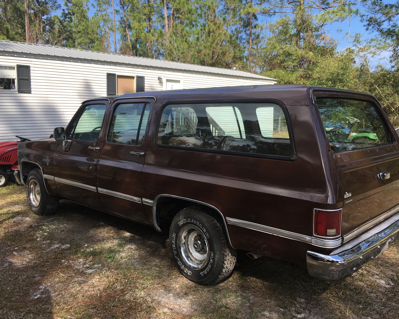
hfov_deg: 57.2
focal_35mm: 31
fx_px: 366
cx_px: 205
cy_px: 159
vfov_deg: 47.1
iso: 25
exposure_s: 1/864
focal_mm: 4.15
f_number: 2.2
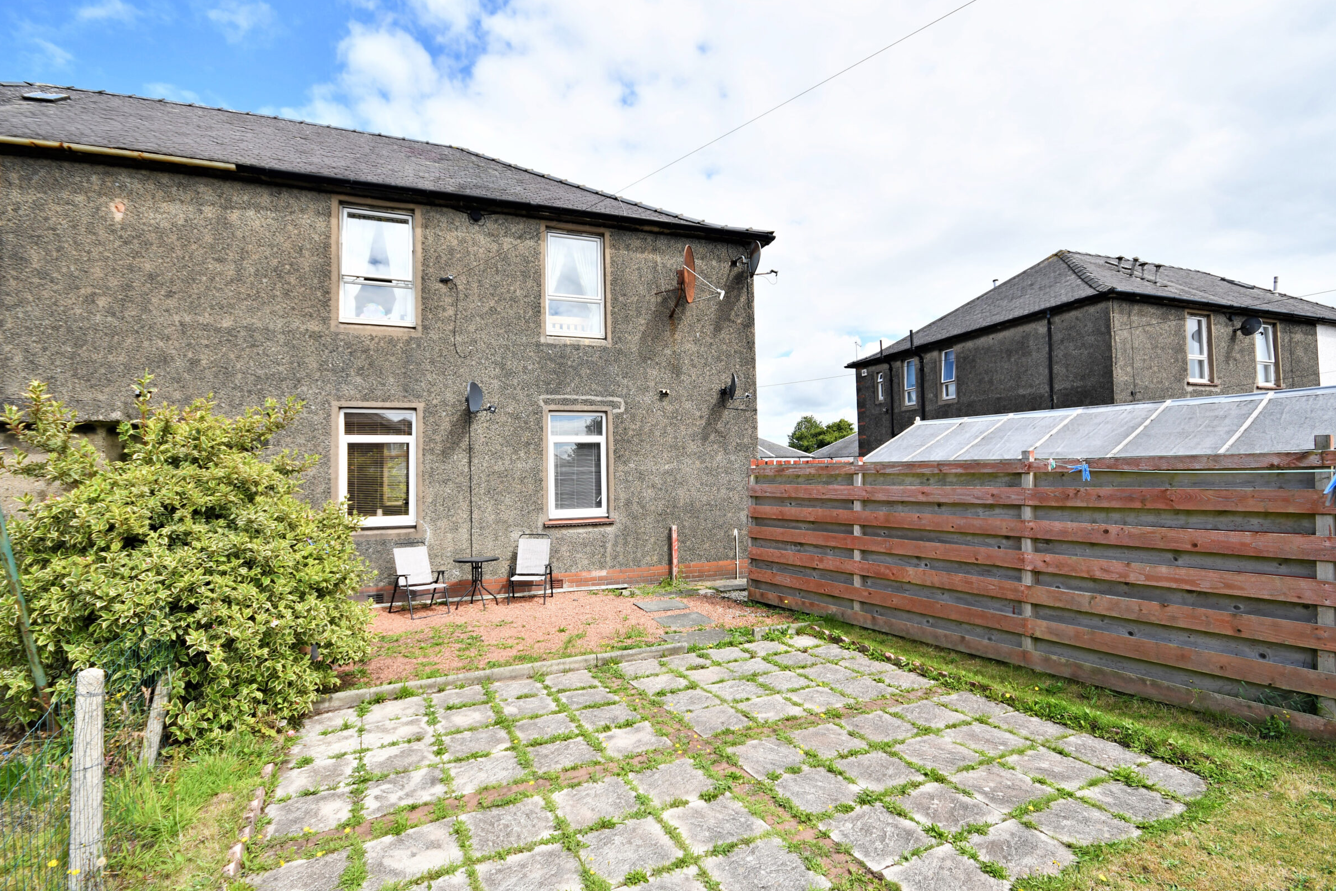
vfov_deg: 73.7
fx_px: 594
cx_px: 684
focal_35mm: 16
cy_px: 447
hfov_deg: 96.7
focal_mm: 10
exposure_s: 1/250
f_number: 7.1
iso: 100
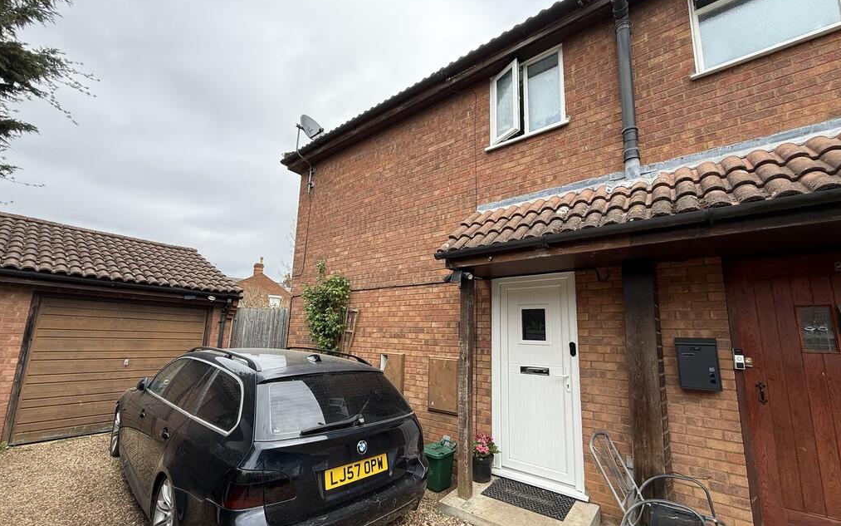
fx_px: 344
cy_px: 281
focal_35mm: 15
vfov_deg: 74.7
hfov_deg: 101.5
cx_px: 423
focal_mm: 2.22
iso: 64
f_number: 2.2
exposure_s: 1/672
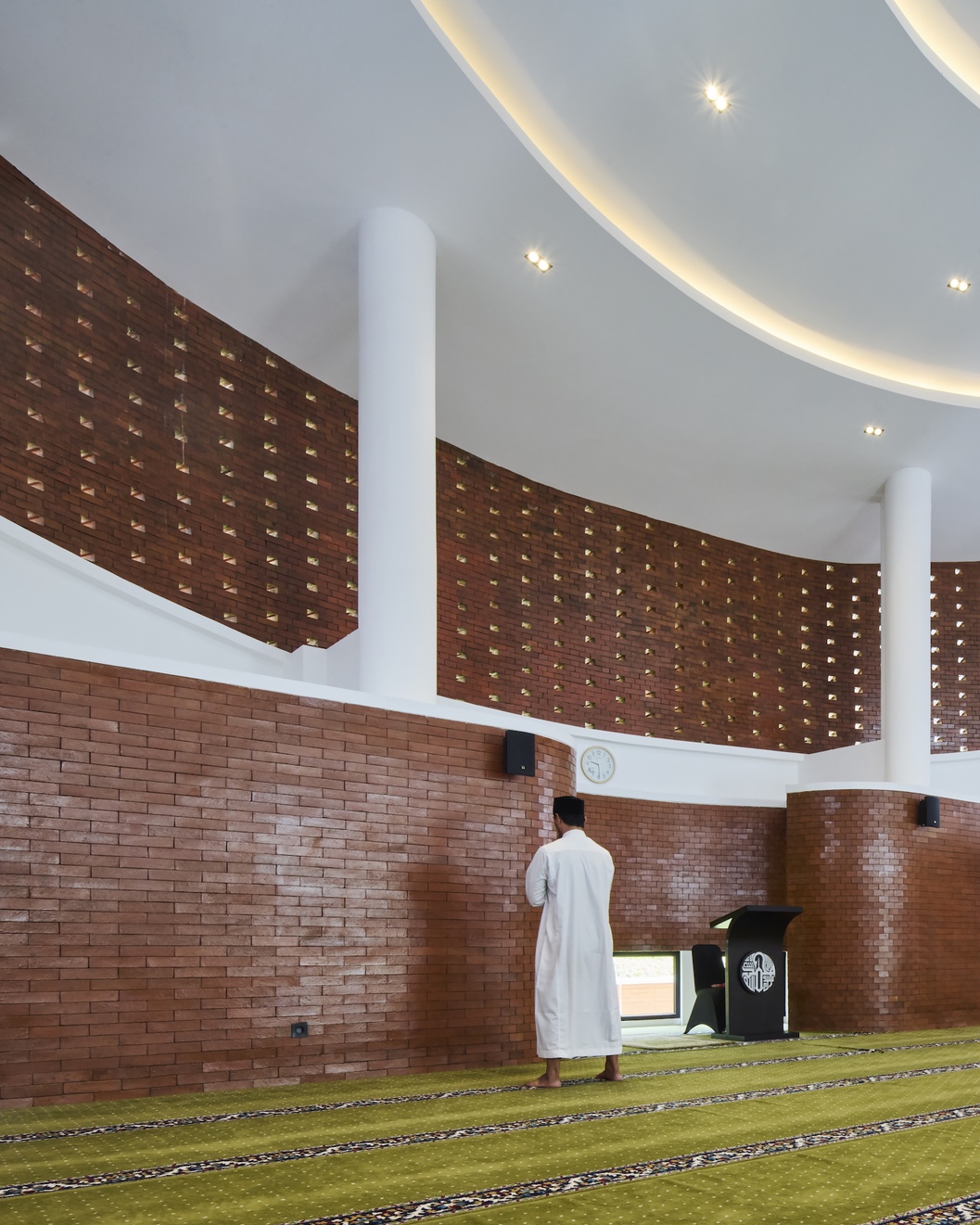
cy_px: 615
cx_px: 912
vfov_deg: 64.1
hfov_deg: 46.9
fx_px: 979
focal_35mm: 27
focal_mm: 19
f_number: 16
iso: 400
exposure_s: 1/4
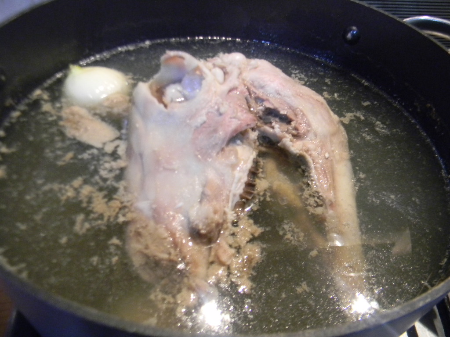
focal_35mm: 28
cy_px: 168
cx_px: 225
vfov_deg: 49.7
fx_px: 364
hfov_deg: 63.4
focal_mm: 5
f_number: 3.5
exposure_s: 1/15.6
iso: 400
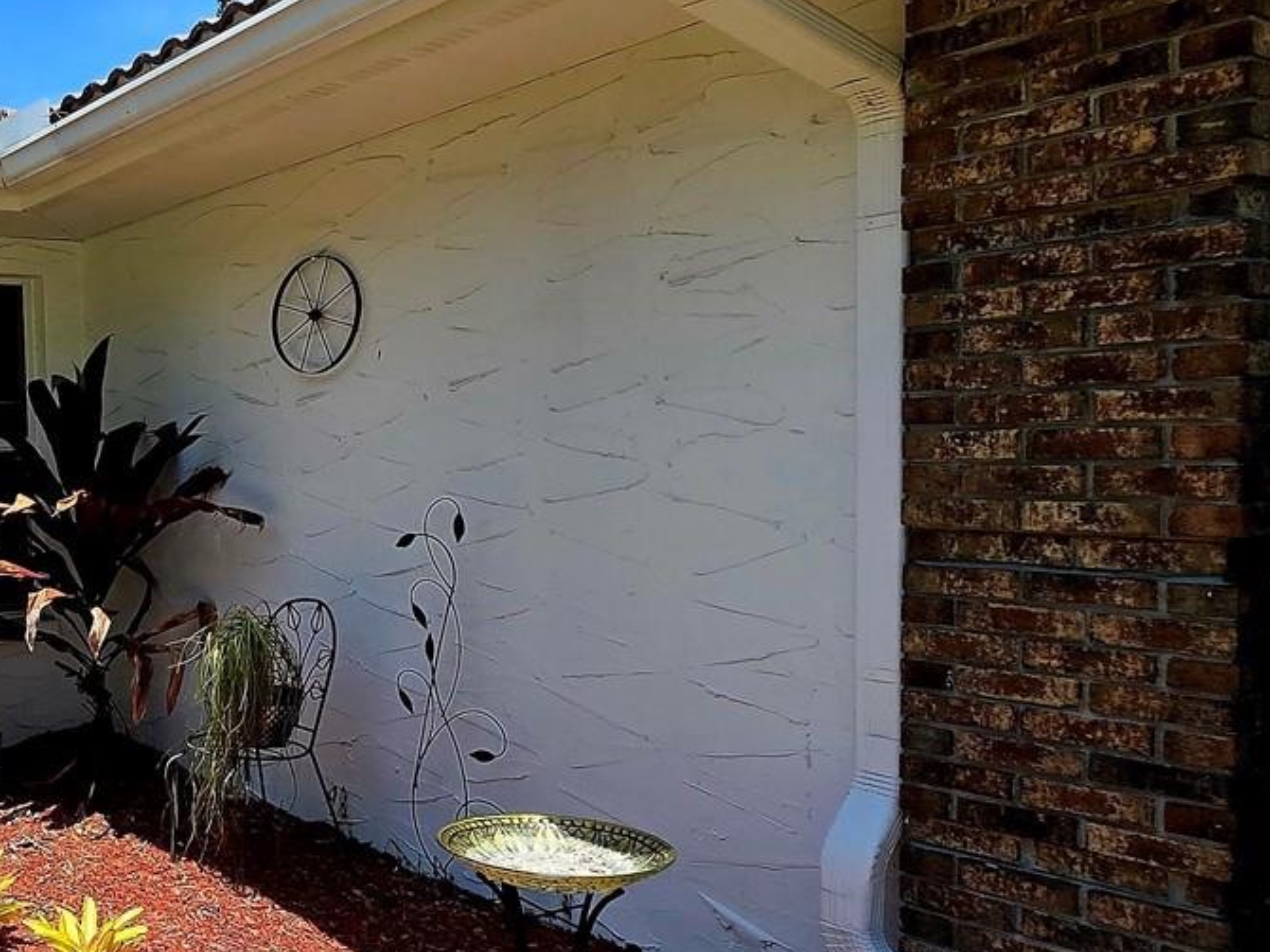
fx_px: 1137
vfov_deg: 45.4
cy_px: 522
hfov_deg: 47.8
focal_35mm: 31
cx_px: -13
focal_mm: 1.7
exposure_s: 1/909
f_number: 2.2
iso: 25
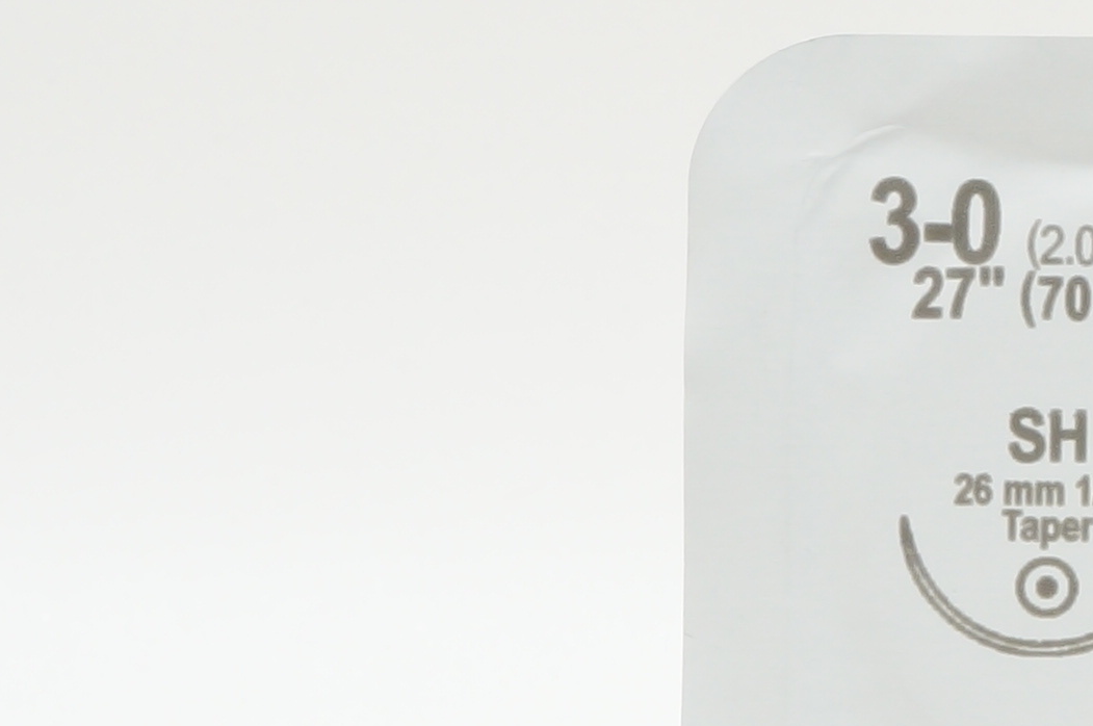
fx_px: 6590
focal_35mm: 217
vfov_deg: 6.3
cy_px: 548
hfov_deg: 9.2
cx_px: 1720
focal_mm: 31
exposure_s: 1/15
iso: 400
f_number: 10
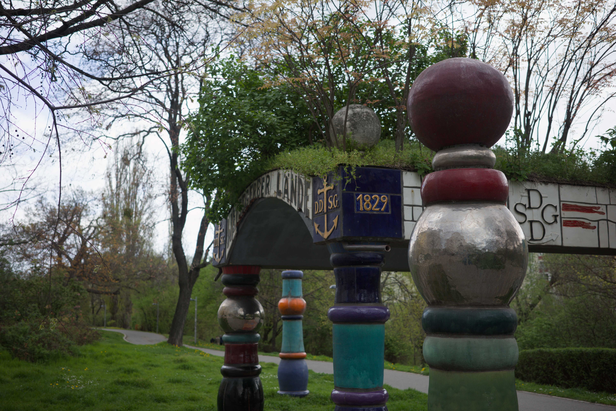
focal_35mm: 40
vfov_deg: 33.4
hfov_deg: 48.5
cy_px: 206
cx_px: 308
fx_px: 684
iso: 100
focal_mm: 26
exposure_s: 1/400
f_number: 2.8
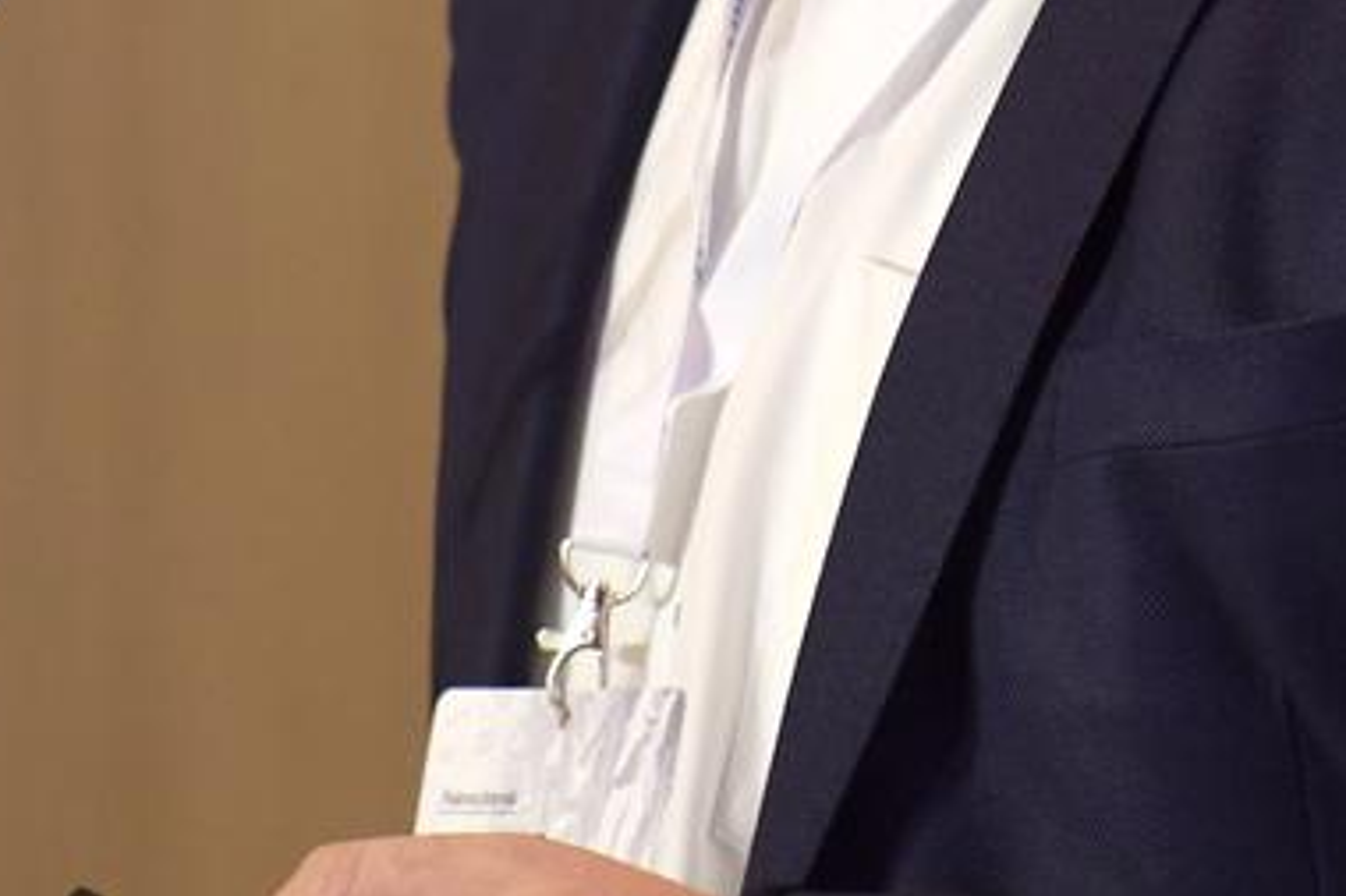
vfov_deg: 1.9
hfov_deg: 2.8
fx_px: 27542
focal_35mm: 737
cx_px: 1651
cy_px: -154
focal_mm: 175
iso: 800
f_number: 2.8
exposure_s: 1/400
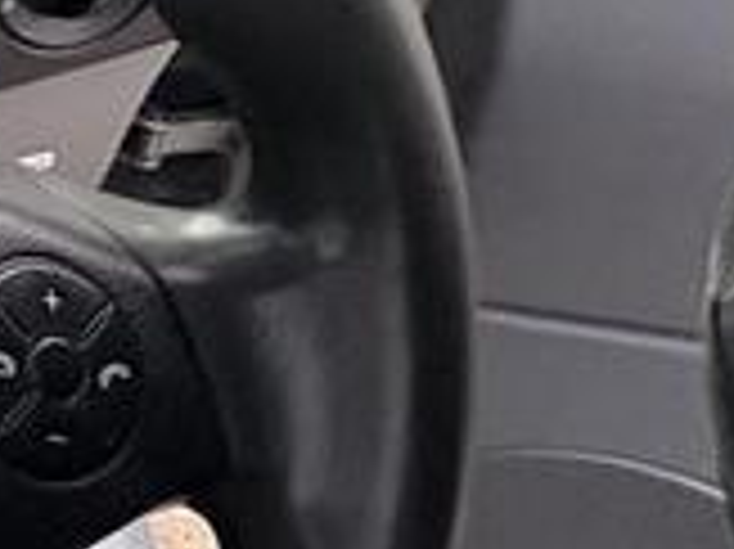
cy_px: -310
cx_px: -937
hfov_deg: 15.8
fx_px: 1632
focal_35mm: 77
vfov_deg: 17.0
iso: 64
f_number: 2.2
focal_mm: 2.22
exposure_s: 1/129
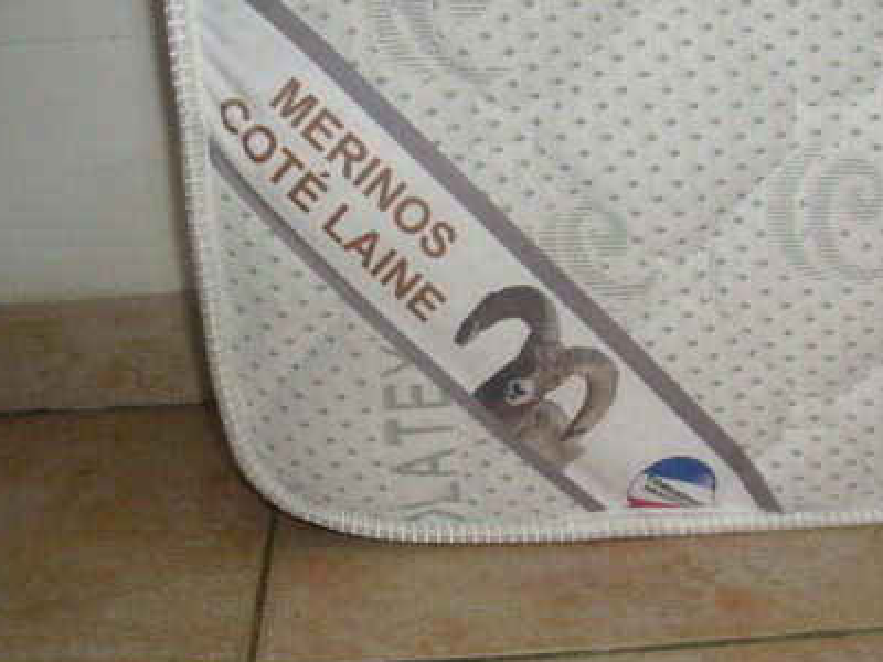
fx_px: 1071
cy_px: 327
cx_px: 433
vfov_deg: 34.3
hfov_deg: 44.8
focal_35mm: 42
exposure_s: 1/45
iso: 100
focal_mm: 5.8
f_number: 2.8
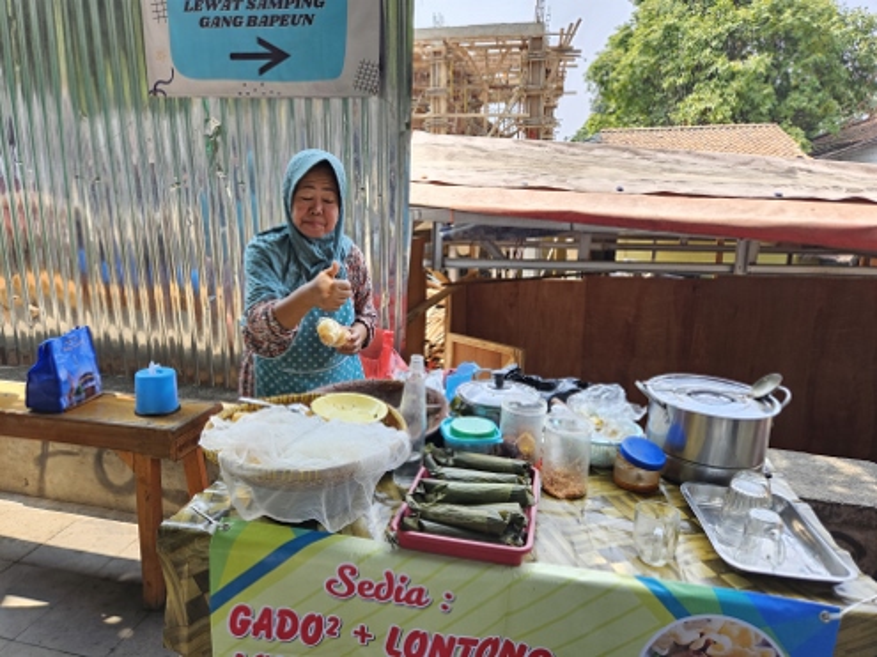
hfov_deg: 73.9
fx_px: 583
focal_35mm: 23
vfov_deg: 58.9
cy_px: 328
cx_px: 438
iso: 40
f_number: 1.8
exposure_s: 1/217
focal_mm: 5.4
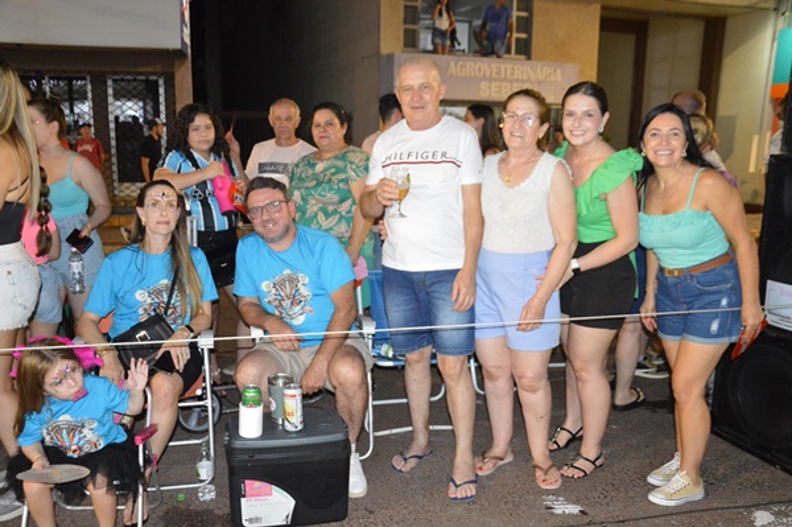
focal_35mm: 32
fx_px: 692
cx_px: 396
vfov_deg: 41.6
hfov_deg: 59.5
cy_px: 264
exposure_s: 1/60
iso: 3200
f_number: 3.8
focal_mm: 21
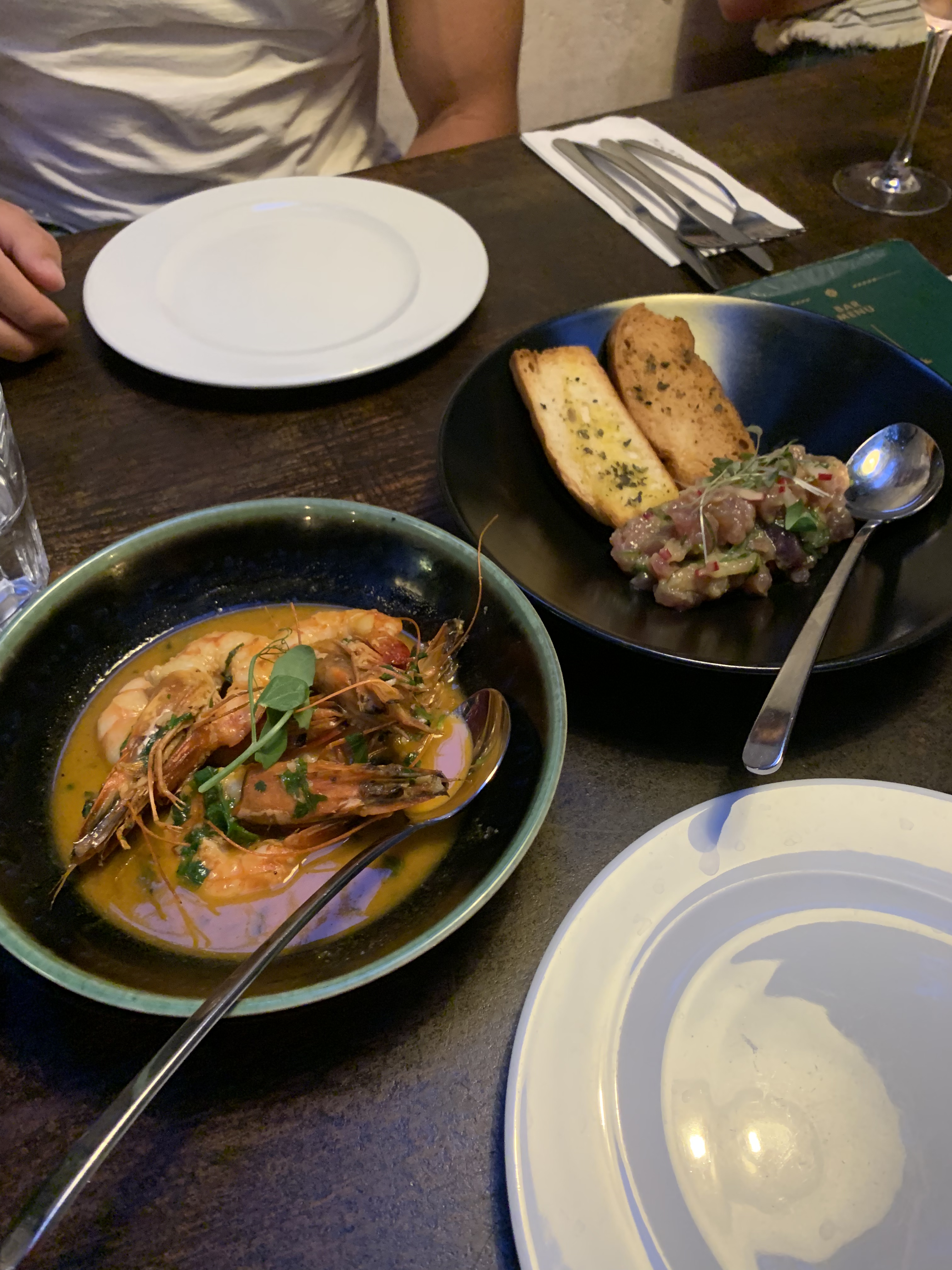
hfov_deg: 53.1
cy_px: 635
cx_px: 476
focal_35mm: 26
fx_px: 953
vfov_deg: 67.3
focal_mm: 4.25
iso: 500
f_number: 1.8
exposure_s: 1/25
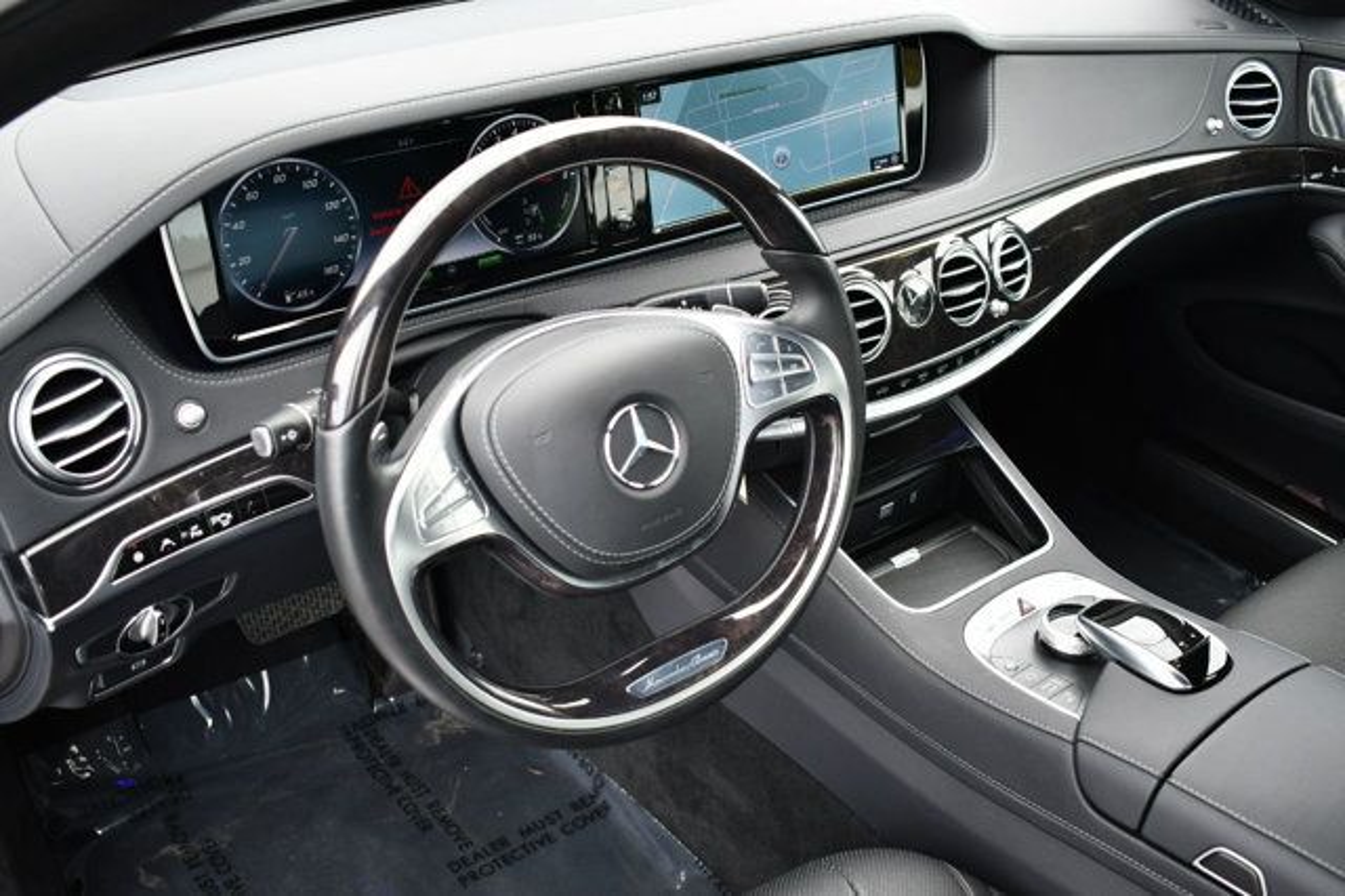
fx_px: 1344
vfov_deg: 36.8
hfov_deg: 53.2
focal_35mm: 36
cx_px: 672
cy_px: 448
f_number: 4
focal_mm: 24
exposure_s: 1/250
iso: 400
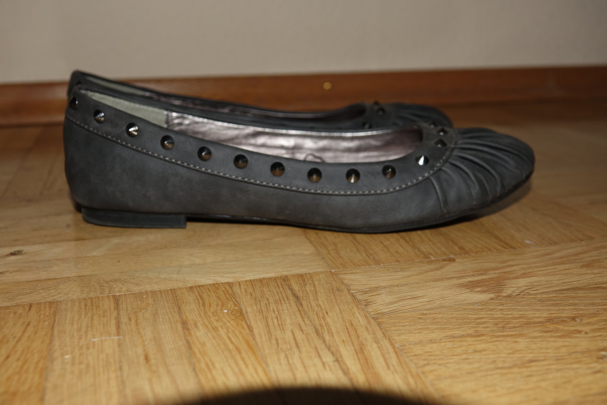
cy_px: 202
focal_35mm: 37
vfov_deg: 35.9
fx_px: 624
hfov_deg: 51.9
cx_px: 304
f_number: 3.2
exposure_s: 1/40
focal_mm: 13.7
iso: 100
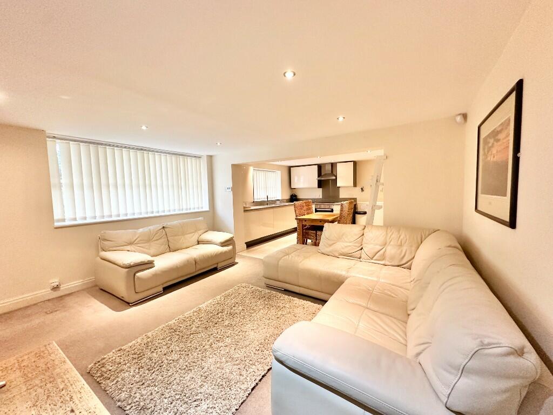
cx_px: 276
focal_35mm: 14
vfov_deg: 85.7
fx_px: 224
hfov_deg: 102.1
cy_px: 208
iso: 200
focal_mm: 2.22
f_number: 2.2
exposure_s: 1/50
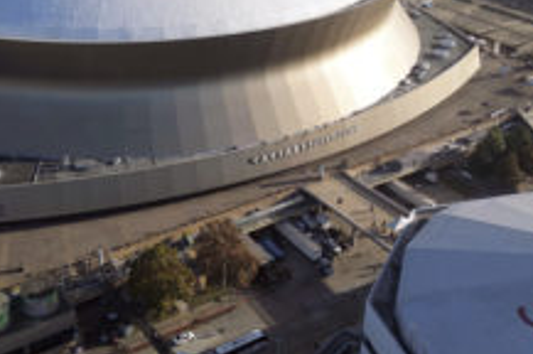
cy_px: 45
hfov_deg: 39.8
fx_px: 724
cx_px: 168
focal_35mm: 49
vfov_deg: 26.6
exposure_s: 1/800
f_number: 1.7
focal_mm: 6.72
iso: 120
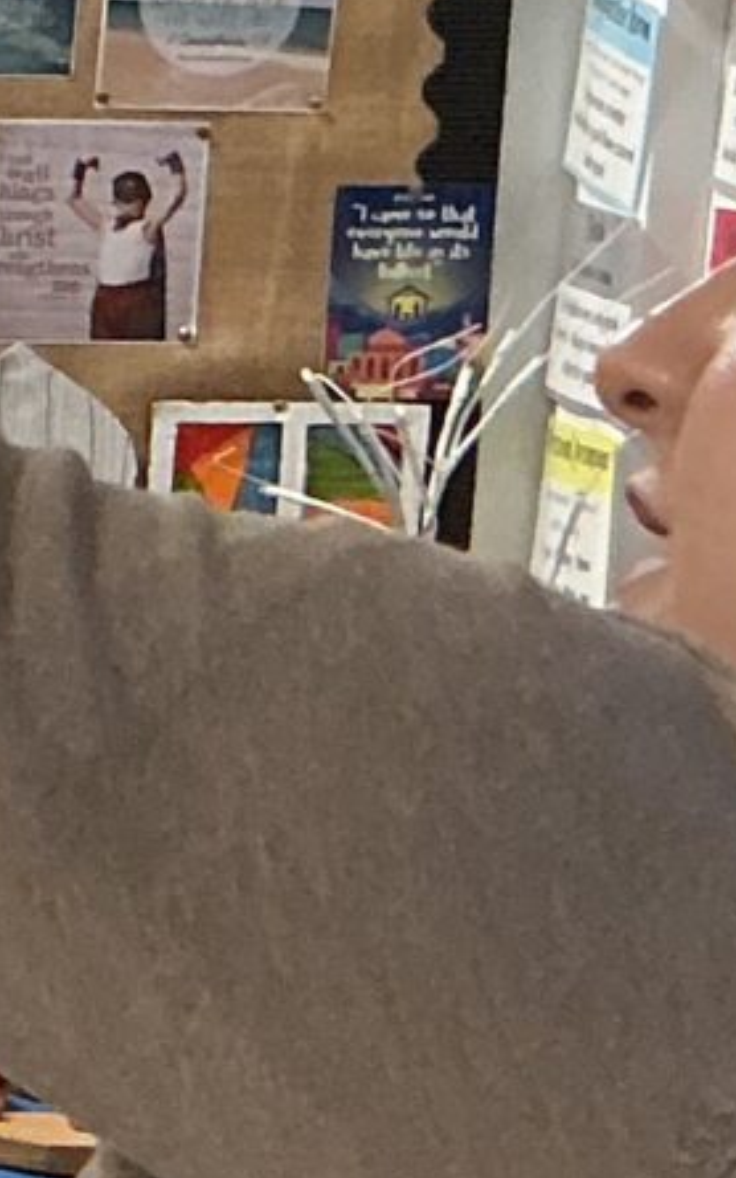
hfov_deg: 6.6
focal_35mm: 177
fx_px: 5682
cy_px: 937
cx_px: -1684
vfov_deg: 11.8
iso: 125
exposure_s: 1/60
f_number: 1.8
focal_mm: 3
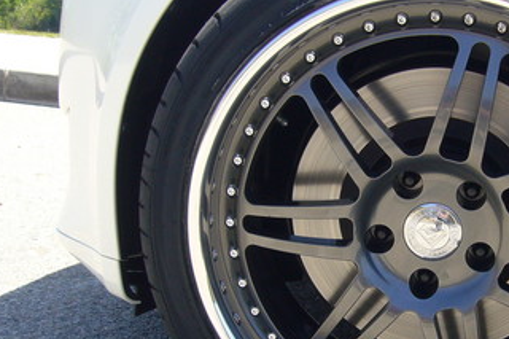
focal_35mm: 75
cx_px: 410
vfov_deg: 18.2
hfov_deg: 26.5
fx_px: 1060
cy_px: 186
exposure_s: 1/125
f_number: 5.7
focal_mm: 6
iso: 80
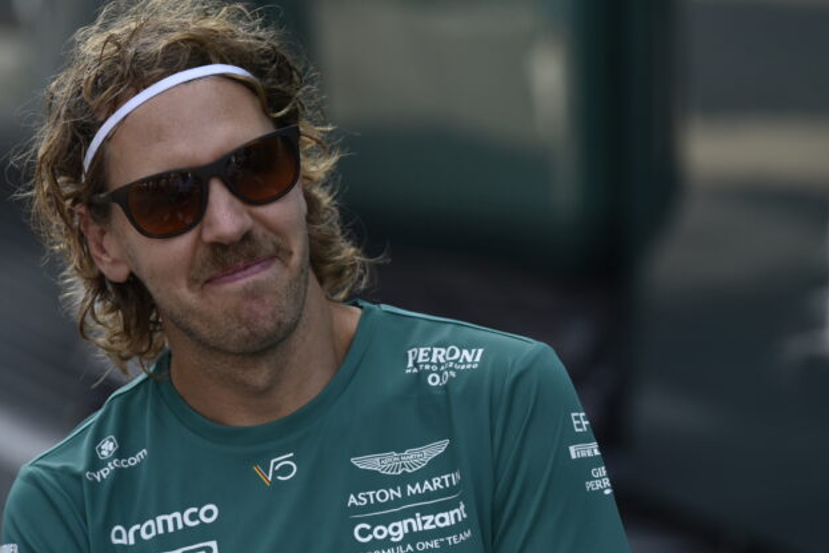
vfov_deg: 4.8
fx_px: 6541
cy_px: 267
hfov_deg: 7.3
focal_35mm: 284
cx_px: 404
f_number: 5.3
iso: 500
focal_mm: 230
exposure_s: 1/640
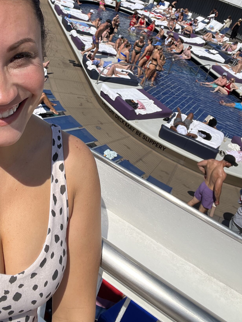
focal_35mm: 36
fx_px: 336
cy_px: 87
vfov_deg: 49.6
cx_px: 81
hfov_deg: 39.2
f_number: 2.2
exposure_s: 1/1739
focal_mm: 2.71
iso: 32
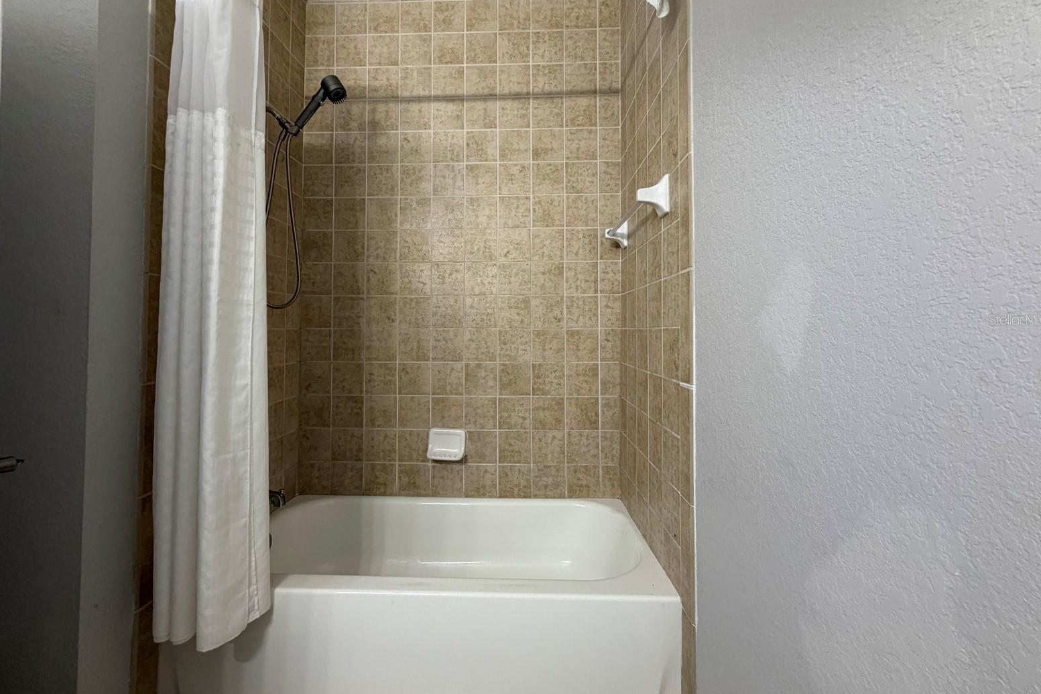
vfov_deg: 77.2
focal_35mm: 15
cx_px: 515
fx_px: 434
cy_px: 319
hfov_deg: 100.4
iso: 160
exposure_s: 1/60
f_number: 2.2
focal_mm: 2.22
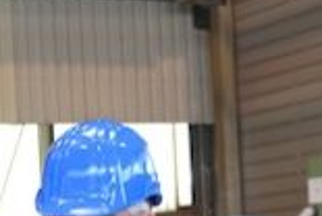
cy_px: 268
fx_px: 1497
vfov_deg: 8.2
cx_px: 75
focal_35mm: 167
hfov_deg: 12.2
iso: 400
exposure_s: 1/25
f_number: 4.5
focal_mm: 28
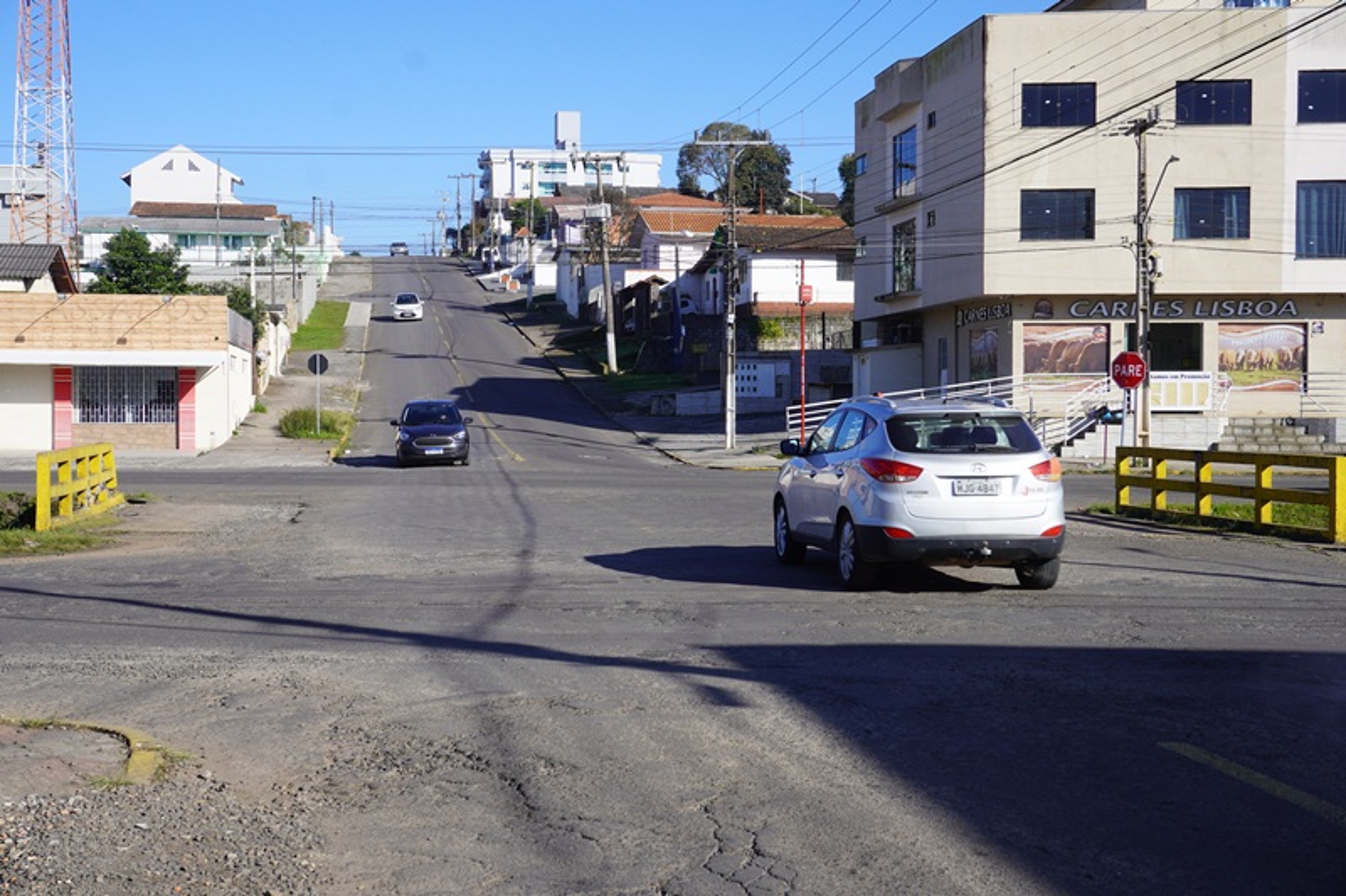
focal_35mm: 44
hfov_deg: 45.0
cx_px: 673
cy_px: 448
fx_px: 1626
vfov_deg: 30.8
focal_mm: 29
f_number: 11
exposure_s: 1/125
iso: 100
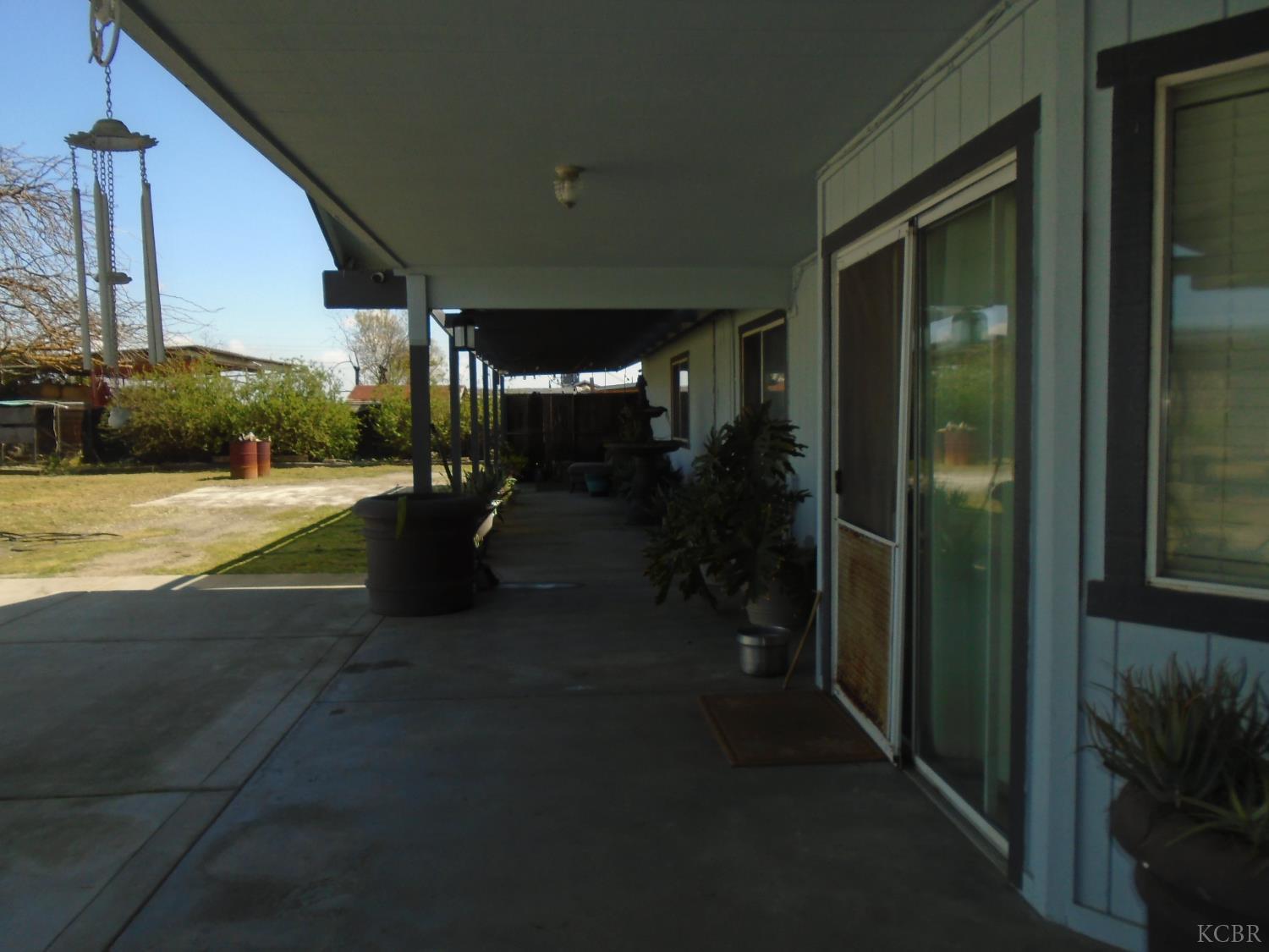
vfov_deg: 53.1
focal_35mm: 26
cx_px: 634
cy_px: 476
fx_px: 953
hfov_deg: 67.3
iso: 100
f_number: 3.2
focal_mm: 4.6
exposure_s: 1/800
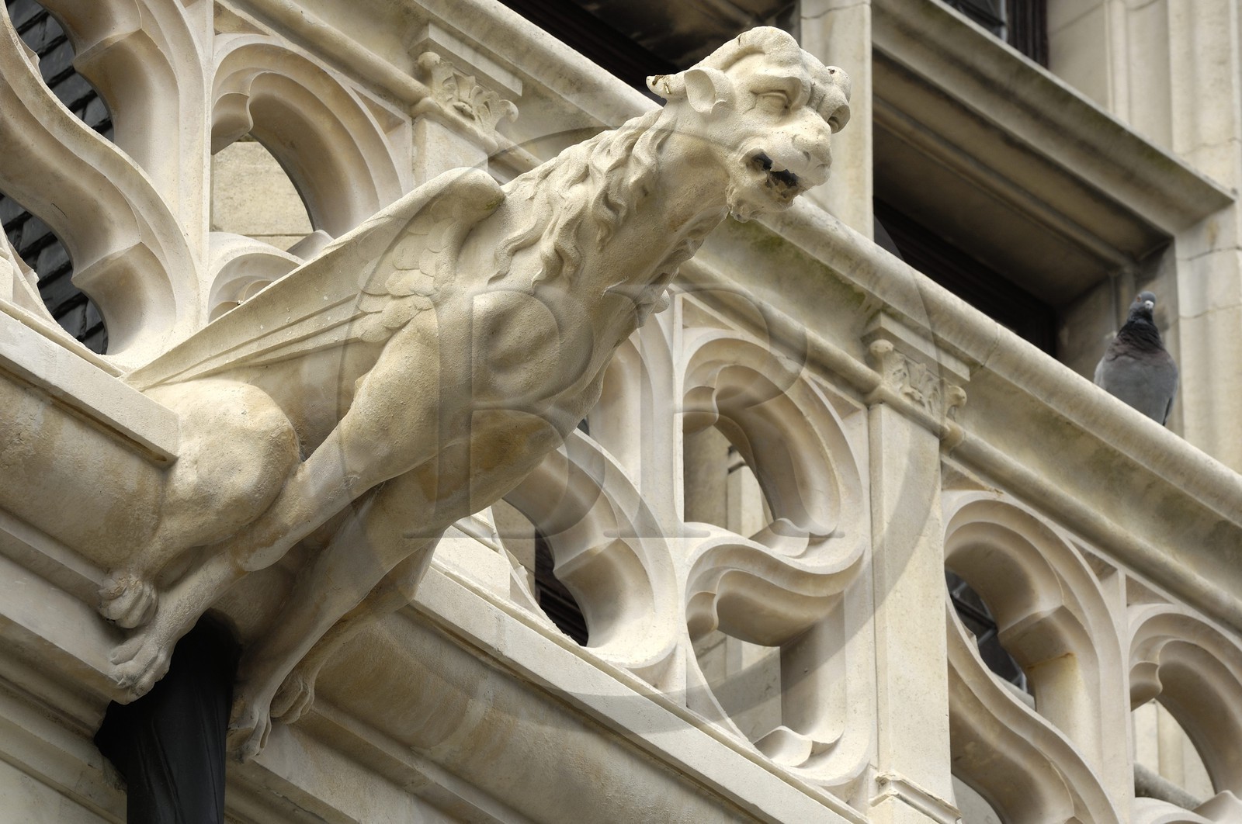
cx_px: 621
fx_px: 10335
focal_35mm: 300
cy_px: 412
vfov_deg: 4.6
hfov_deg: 6.9
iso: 100
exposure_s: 1/160
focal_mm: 200
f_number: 6.7
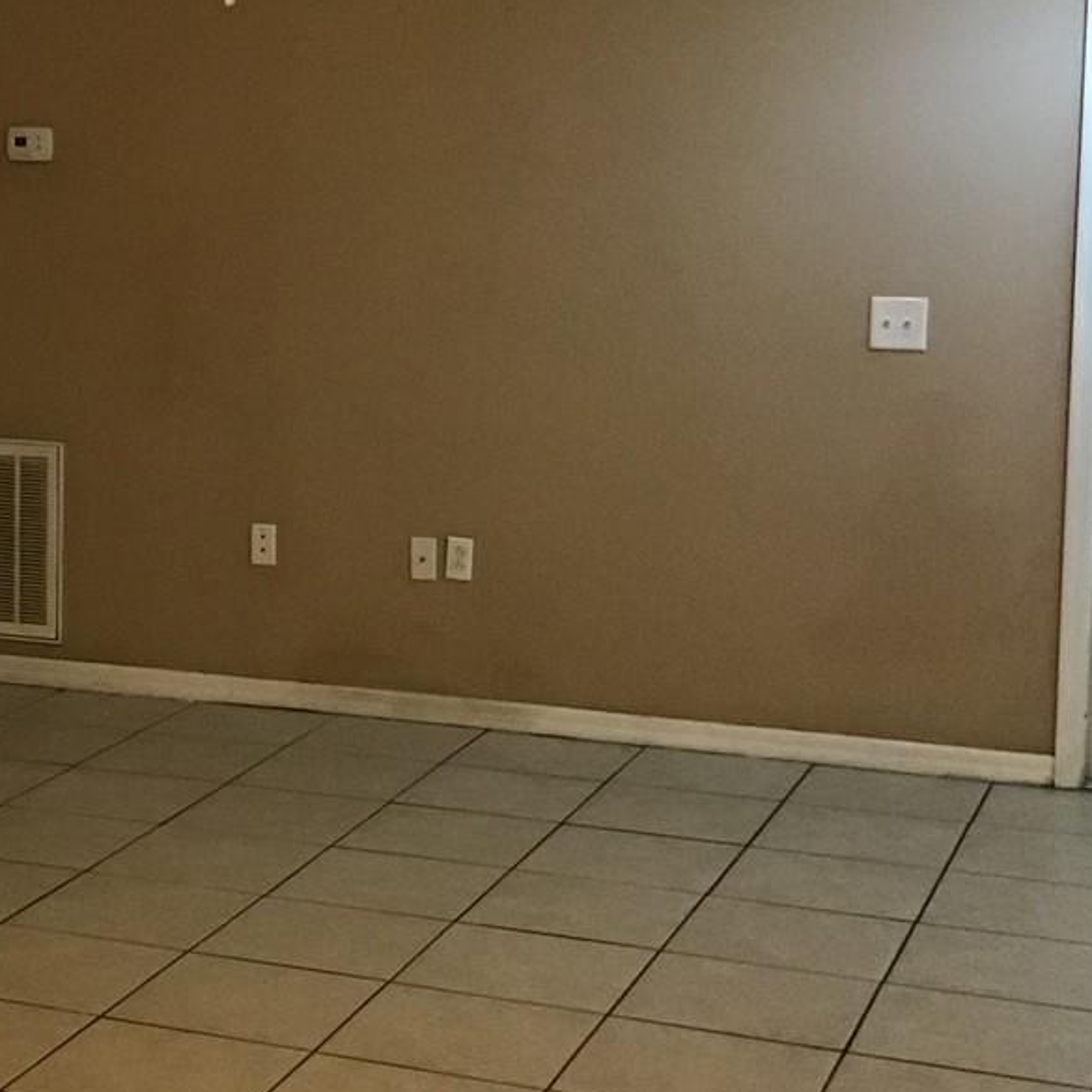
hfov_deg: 22.2
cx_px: 9
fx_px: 2677
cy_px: 431
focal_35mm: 75
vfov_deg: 23.0
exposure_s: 1/20
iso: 200
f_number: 2.4
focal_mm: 3.3
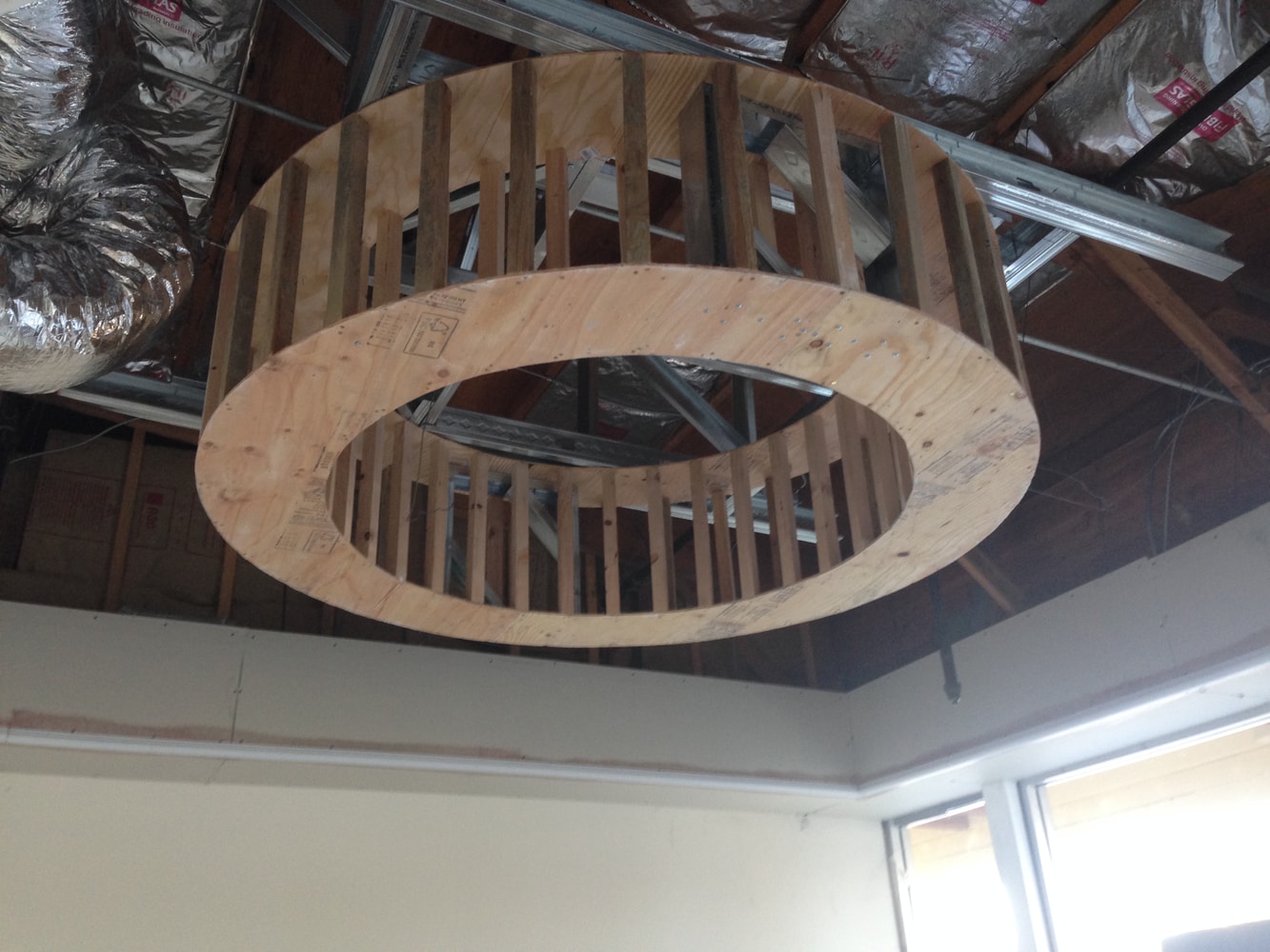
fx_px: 1211
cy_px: 476
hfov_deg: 55.3
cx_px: 635
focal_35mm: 33
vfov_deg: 43.0
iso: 100
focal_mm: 4.12
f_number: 2.4
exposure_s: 1/20
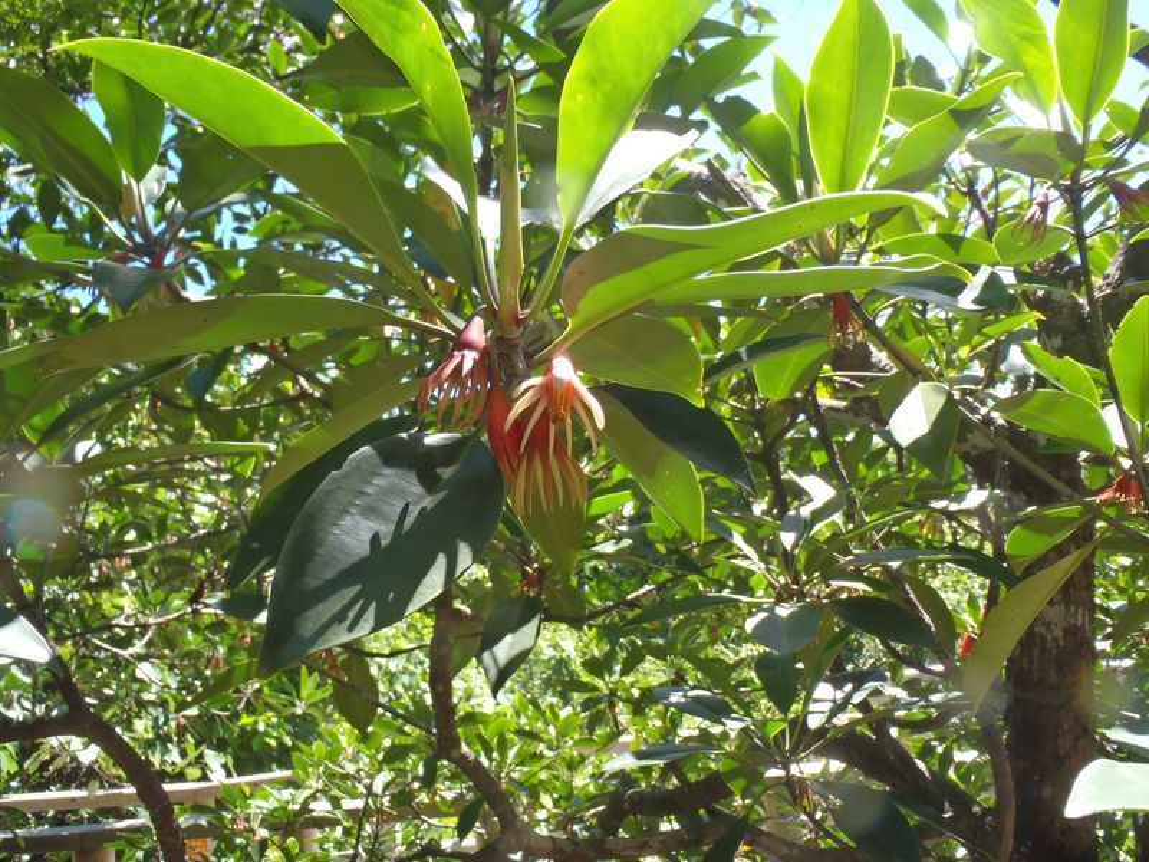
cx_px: 574
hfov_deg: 63.4
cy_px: 431
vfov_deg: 49.7
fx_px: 929
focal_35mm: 28
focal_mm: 5
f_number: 3.9
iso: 80
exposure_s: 1/100
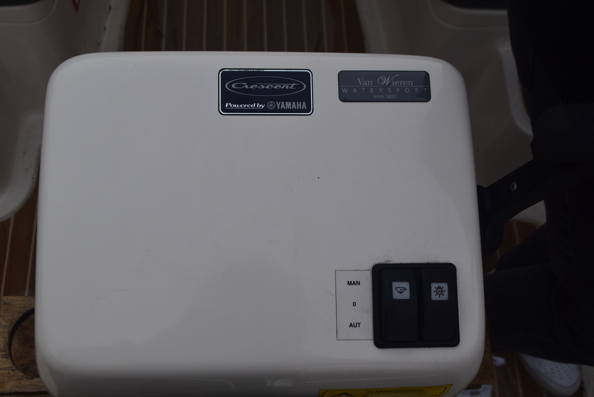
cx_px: 297
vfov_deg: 31.9
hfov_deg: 46.4
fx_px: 694
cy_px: 198
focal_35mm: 42
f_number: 8
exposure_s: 1/250
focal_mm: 28
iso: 250
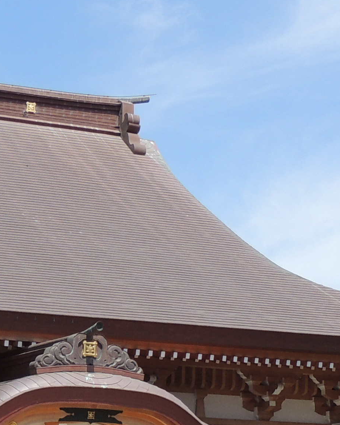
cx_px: 85
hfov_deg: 11.2
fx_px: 1723
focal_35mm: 137
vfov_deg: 14.0
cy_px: 356
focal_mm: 6.2
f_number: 3.3
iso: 100
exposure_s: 1/1000
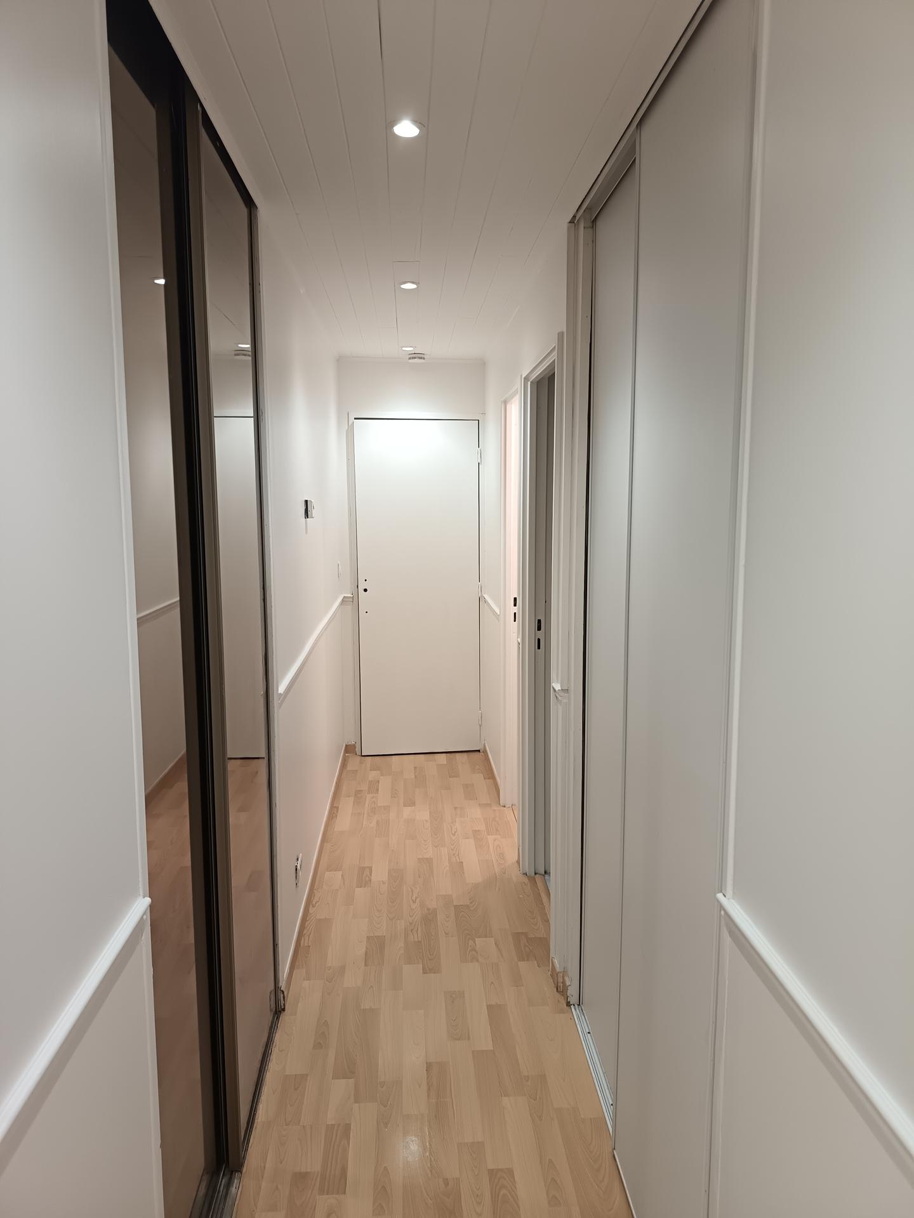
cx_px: 457
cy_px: 609
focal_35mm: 24
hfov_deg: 56.8
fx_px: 845
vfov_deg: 71.6
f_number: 1.75
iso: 848
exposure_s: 1/50
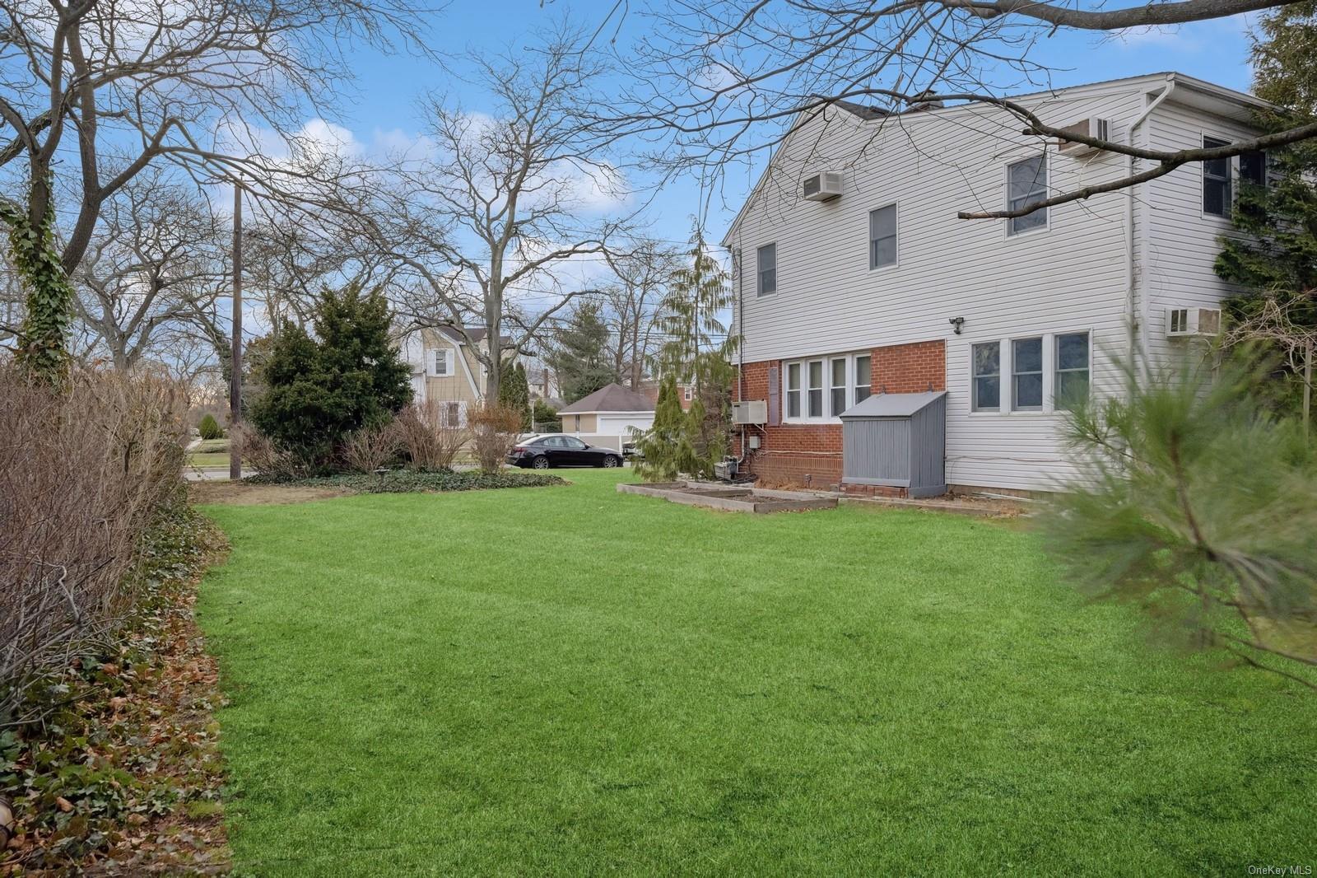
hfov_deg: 78.6
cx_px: 658
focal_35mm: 22
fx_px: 805
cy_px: 439
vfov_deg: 57.2
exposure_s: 1/1000
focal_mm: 22
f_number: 8
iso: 640
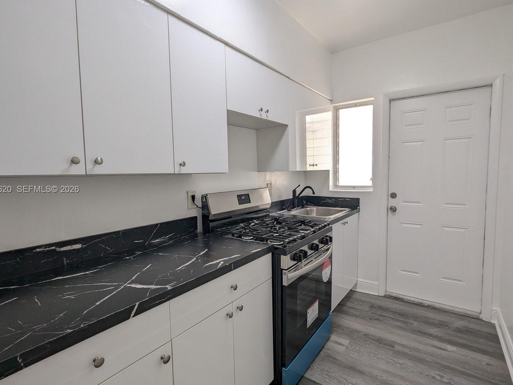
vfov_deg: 71.6
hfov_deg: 87.7
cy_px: 190
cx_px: 255
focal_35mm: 18
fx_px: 267
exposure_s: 1/60
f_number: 2.2
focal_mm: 2.35
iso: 89
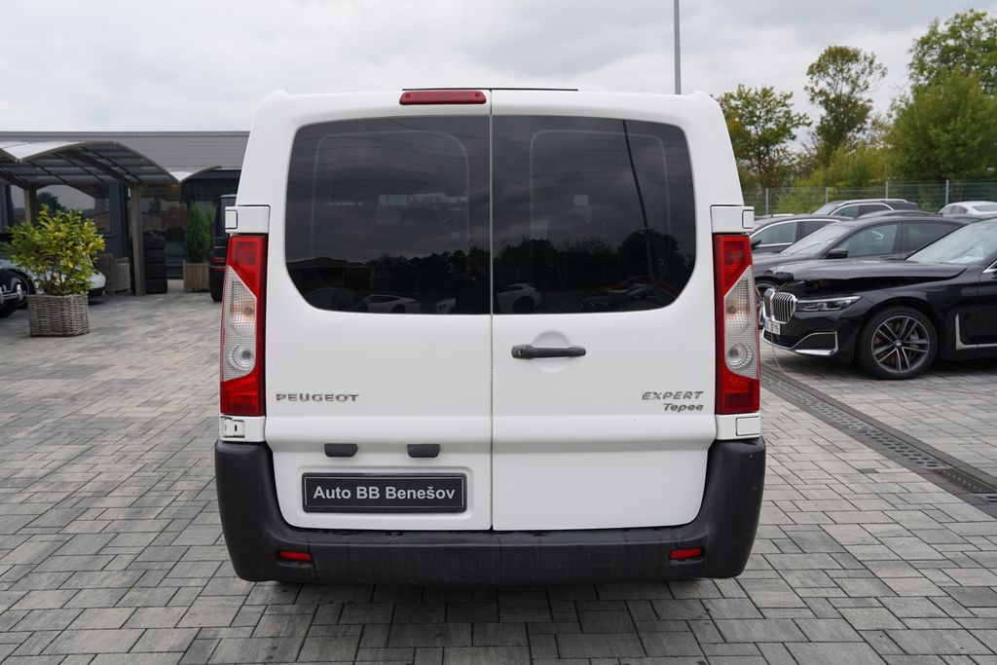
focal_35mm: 34
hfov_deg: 55.8
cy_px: 332
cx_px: 498
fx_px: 942
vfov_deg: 38.9
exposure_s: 1/125
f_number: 5.6
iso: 100
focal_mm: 34
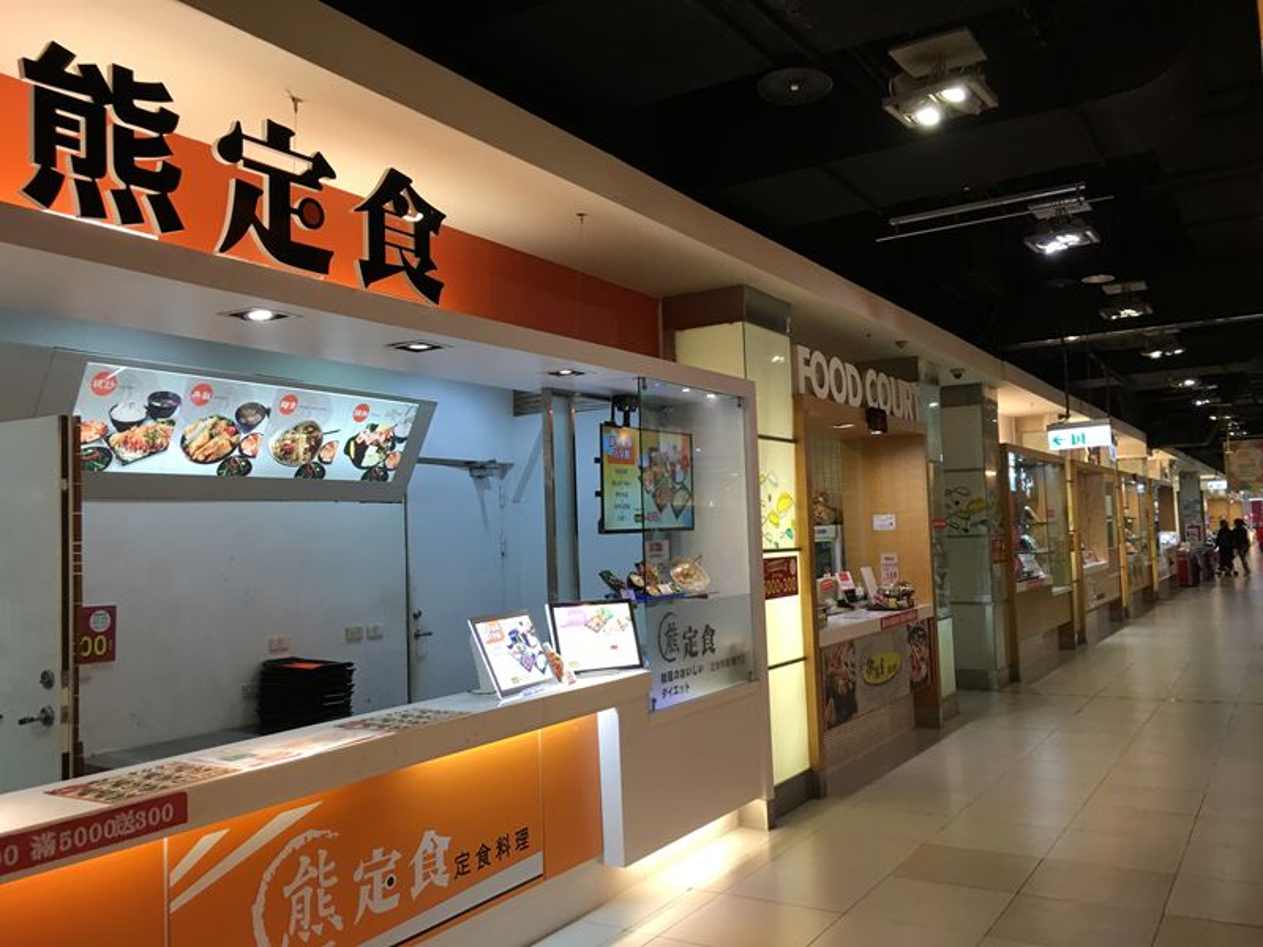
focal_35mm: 29
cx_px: 632
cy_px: 474
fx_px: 1058
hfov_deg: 61.7
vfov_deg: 48.2
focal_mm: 4.15
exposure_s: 1/30
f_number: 2.2
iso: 40
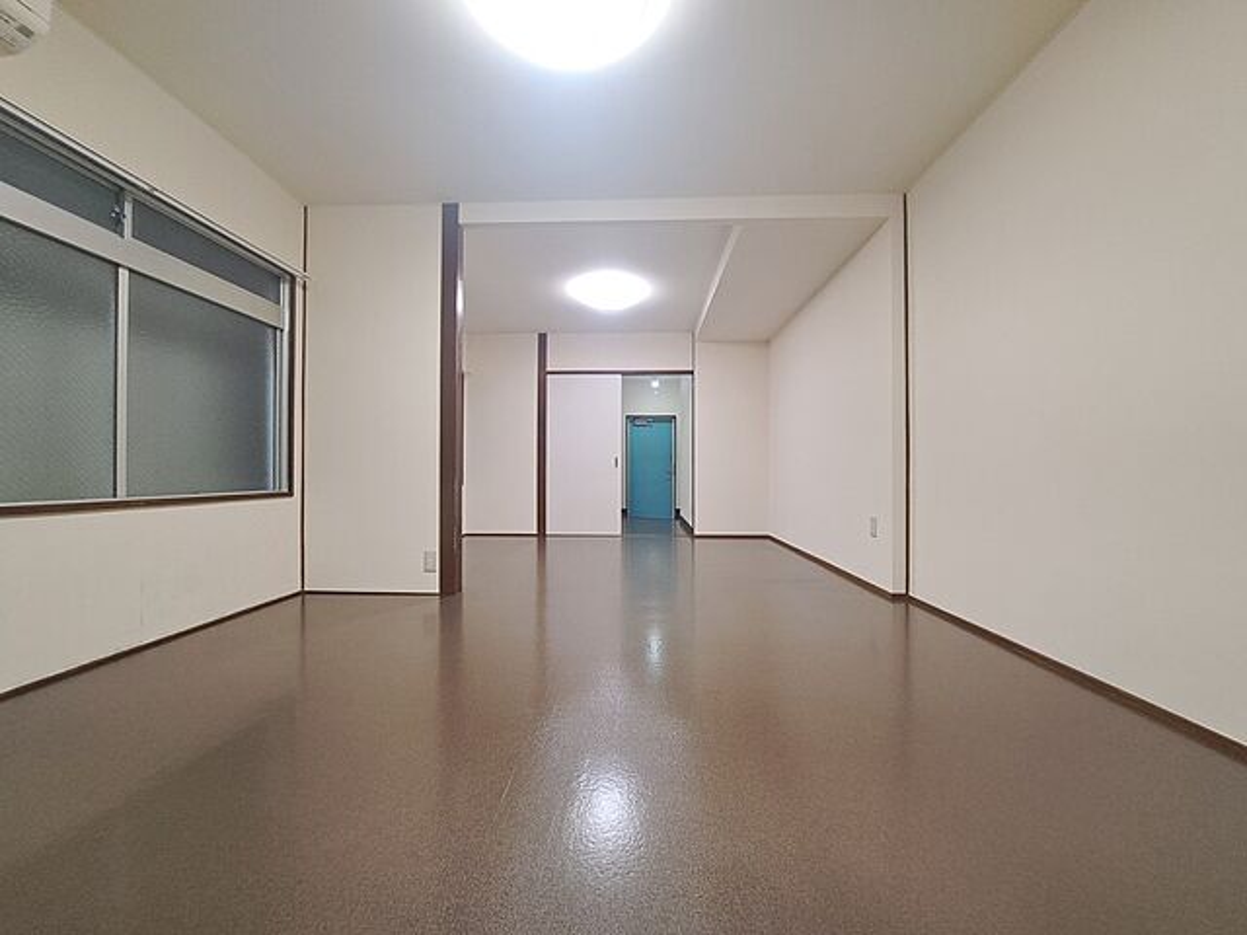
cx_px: 624
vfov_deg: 89.9
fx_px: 468
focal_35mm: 13
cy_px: 468
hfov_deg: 106.2
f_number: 2.2
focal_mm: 1.74
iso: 125
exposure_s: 1/50
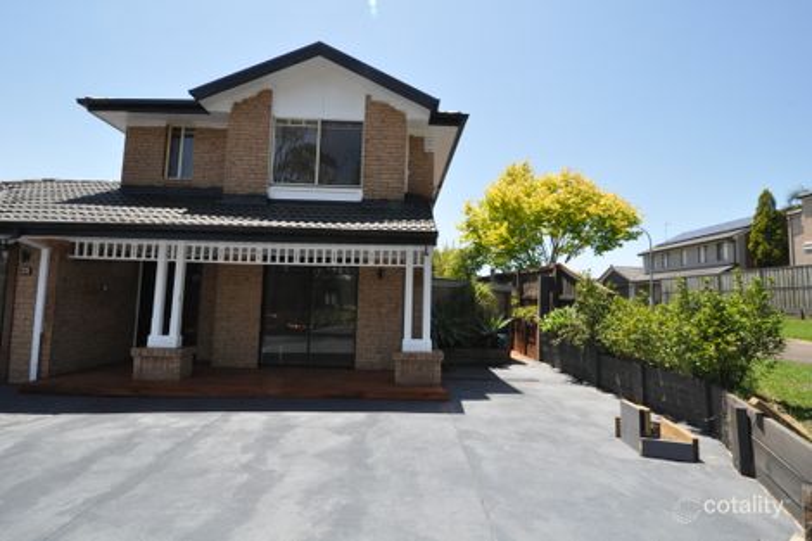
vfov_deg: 72.0
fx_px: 372
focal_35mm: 16
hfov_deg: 95.0
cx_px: 406
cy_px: 270
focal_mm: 11
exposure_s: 1/800
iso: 1600
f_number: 14
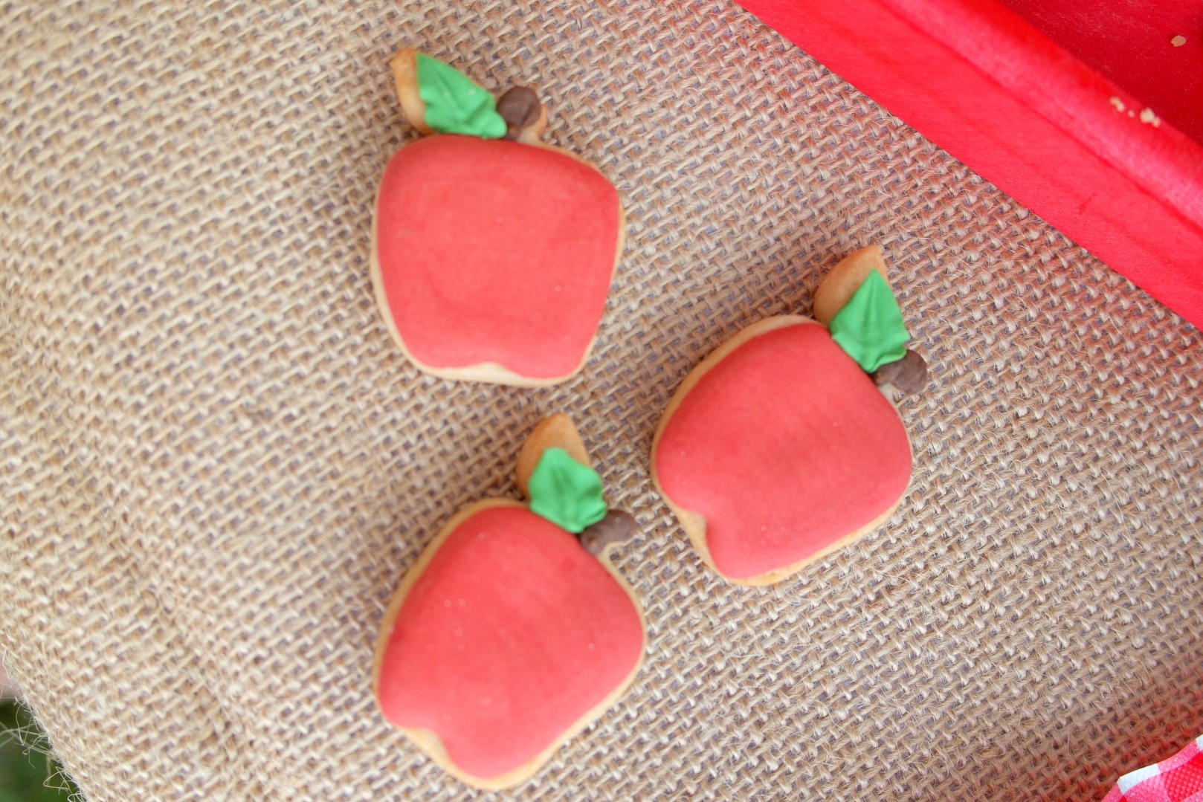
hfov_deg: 57.2
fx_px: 1103
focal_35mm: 33
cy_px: 401
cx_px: 602
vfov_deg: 40.0
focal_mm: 22
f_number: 3.5
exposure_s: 1/100
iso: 100
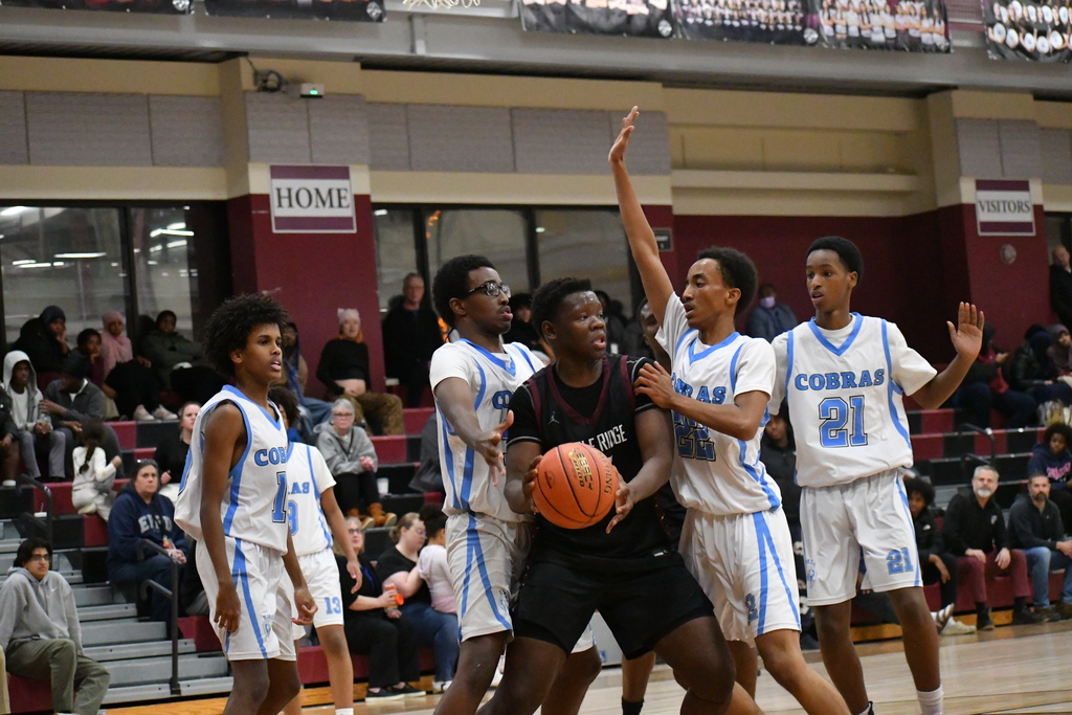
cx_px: 536
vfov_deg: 12.7
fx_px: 3216
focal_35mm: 108
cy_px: 358
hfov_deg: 18.9
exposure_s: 1/500
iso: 12800
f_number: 4.8
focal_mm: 72
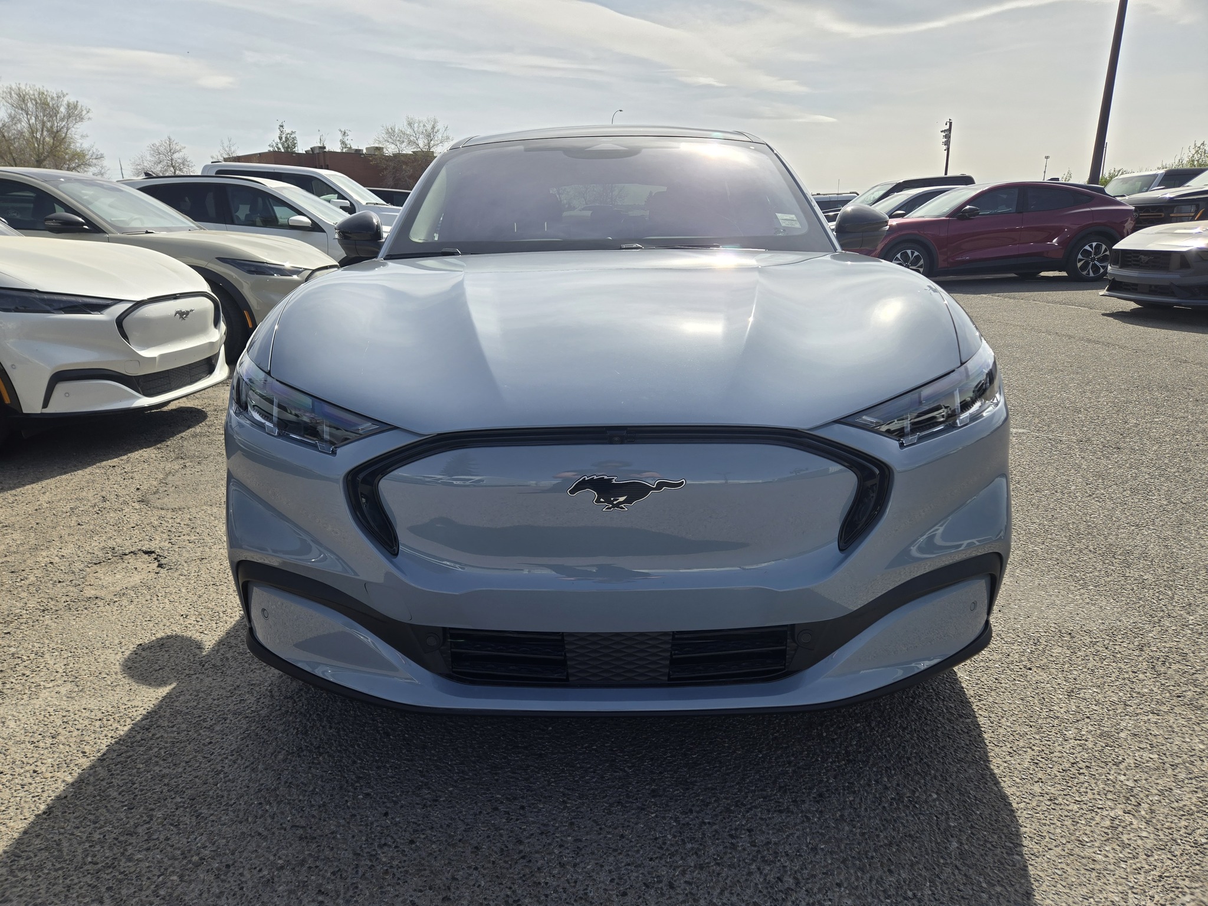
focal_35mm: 23
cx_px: 604
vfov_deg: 58.9
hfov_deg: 73.9
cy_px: 453
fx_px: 803
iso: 25
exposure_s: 1/1641
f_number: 1.8
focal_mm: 5.4
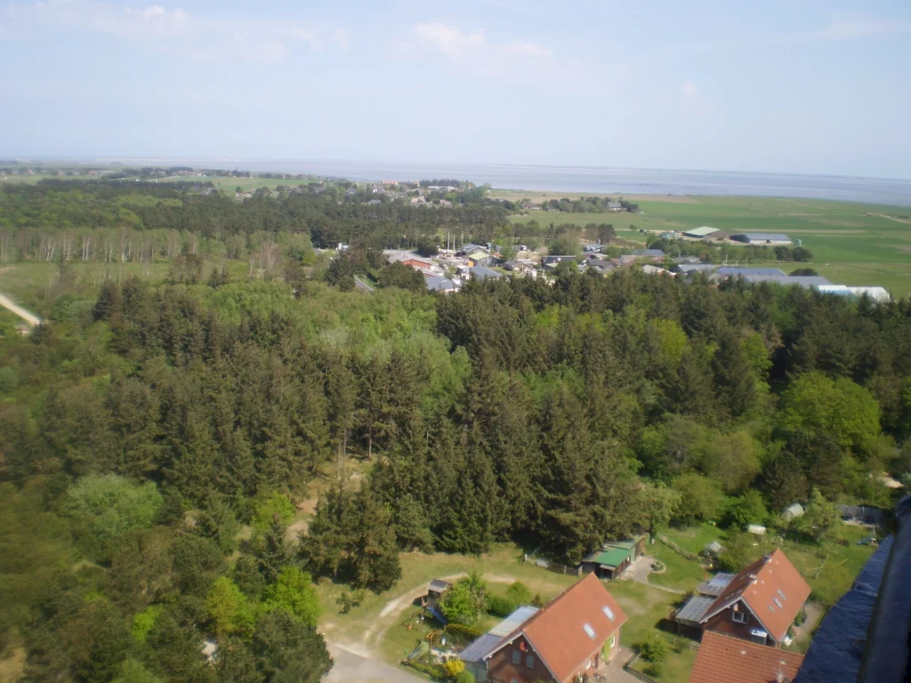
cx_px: 456
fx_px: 947
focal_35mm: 36
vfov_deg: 39.7
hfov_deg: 51.4
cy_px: 342
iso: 64
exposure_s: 1/1000
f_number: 3.1
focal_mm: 6.3
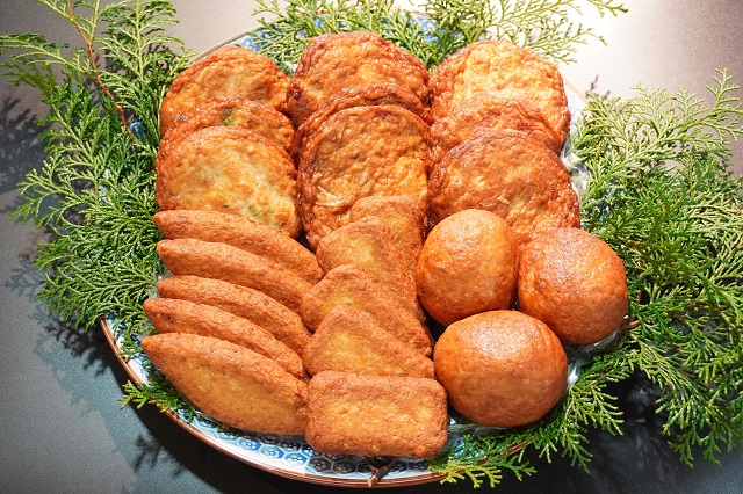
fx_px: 1145
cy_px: 247
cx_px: 372
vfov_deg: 24.4
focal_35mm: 56
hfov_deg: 36.0
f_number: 5.6
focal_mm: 37
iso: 4000
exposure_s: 1/60
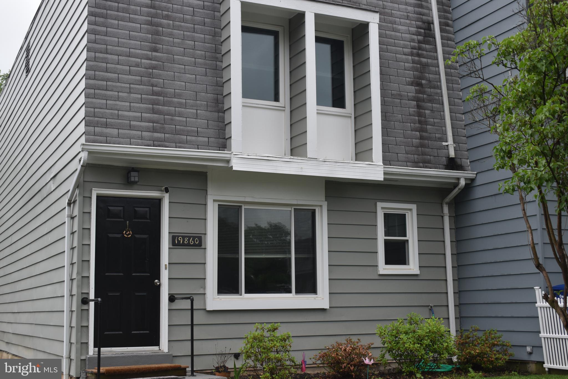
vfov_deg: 28.1
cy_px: 190
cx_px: 284
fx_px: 757
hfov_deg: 41.1
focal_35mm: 48
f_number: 6.3
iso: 200
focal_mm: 32
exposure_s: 1/250
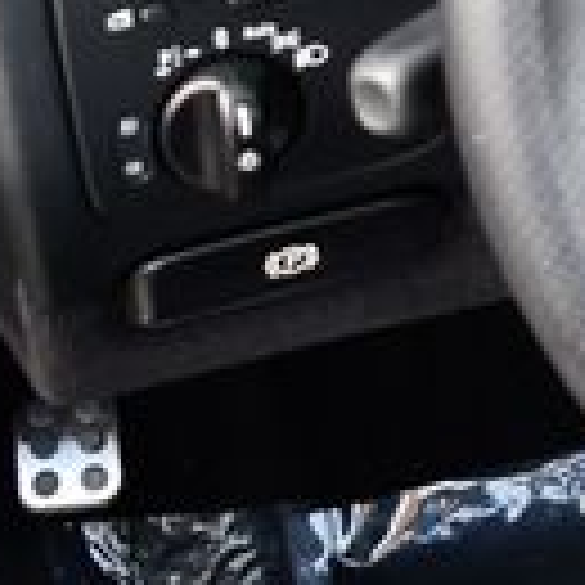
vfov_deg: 10.3
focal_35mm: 168
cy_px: -54
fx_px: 3212
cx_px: 1372
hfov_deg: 9.4
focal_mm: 20
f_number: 3.5
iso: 800
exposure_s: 1/250
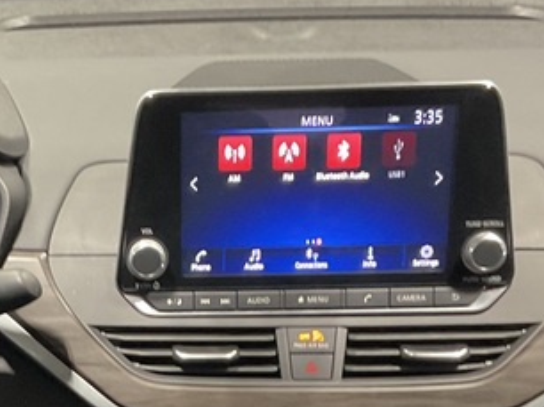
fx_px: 1429
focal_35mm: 91
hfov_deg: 21.3
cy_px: 483
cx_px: 98
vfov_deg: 15.6
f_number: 1.8
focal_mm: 3
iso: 250
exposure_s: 1/30
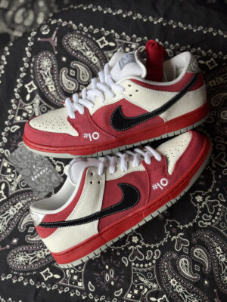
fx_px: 455
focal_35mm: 52
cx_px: 114
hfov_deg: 28.0
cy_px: 151
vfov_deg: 36.8
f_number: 1.6
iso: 32
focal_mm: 5.96
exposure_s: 1/1553
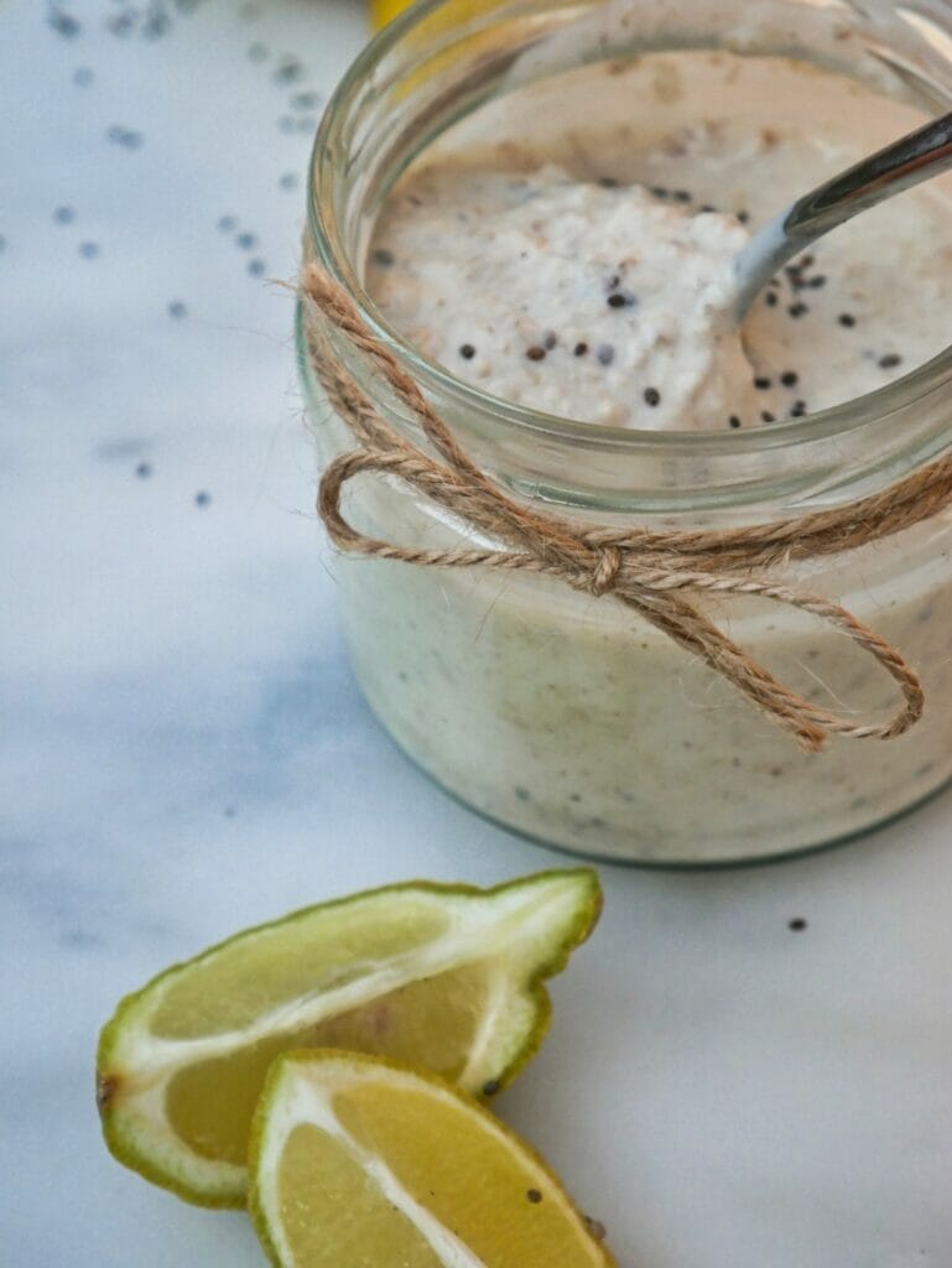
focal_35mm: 84
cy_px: 634
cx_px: 476
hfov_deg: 17.6
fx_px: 3078
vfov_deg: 23.3
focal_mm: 42
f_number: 5.6
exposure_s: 1/1600
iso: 800
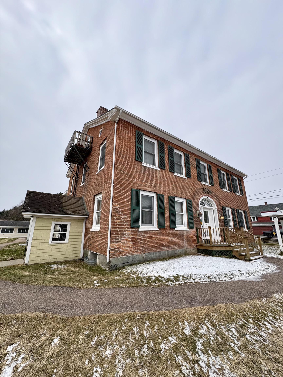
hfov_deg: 85.7
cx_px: 142
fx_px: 153
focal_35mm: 14
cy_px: 188
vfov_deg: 102.1
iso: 40
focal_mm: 2.22
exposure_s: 1/349
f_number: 2.2
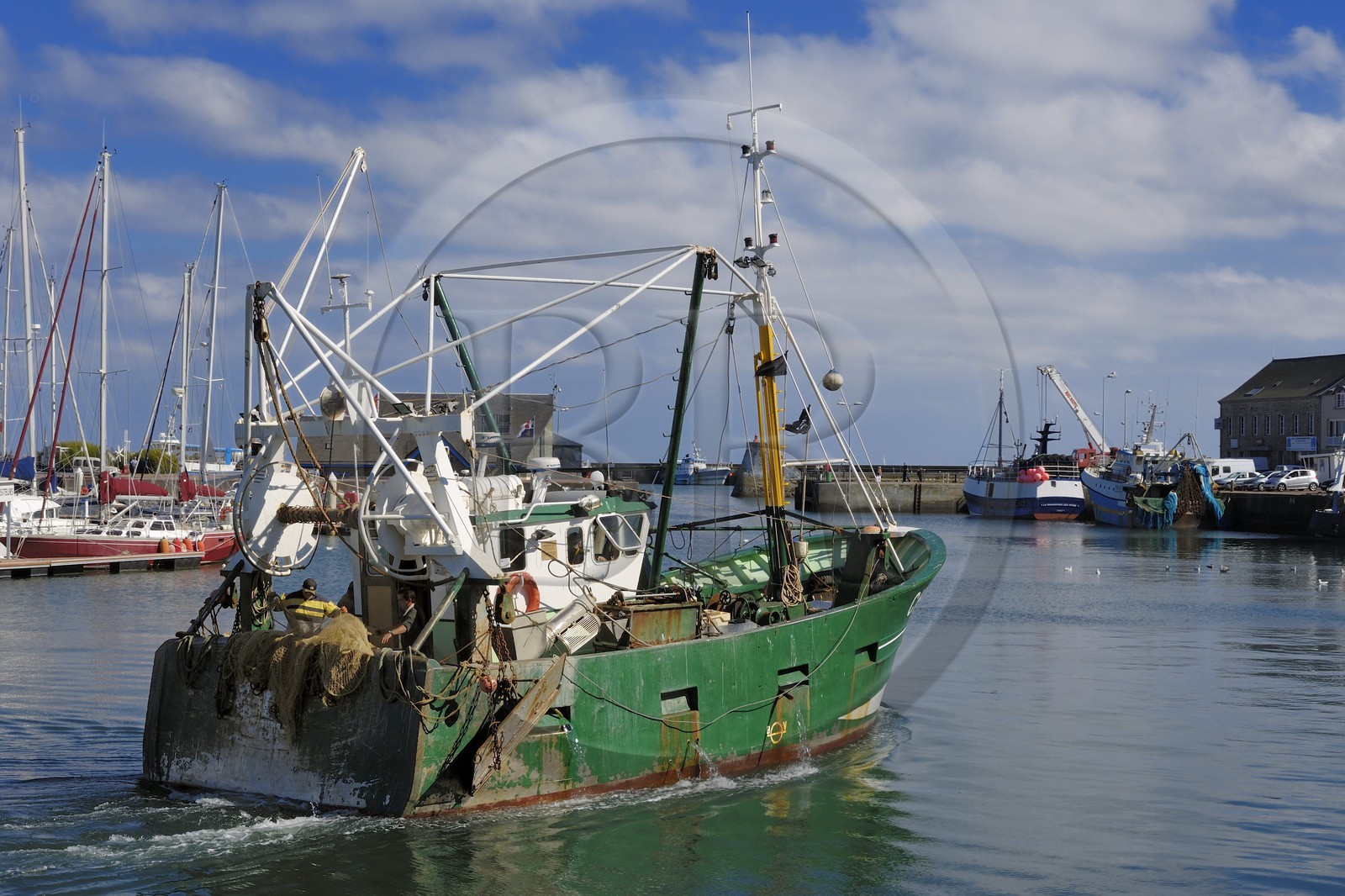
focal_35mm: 52
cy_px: 448
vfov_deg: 25.7
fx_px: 1961
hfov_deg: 37.9
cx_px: 672
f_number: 12
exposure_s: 1/160
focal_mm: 35
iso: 100
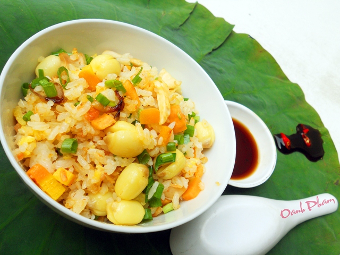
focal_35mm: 32
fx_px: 314
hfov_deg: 56.8
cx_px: 170
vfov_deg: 44.2
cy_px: 128
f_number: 3.5
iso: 80
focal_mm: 5.8
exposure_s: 1/125
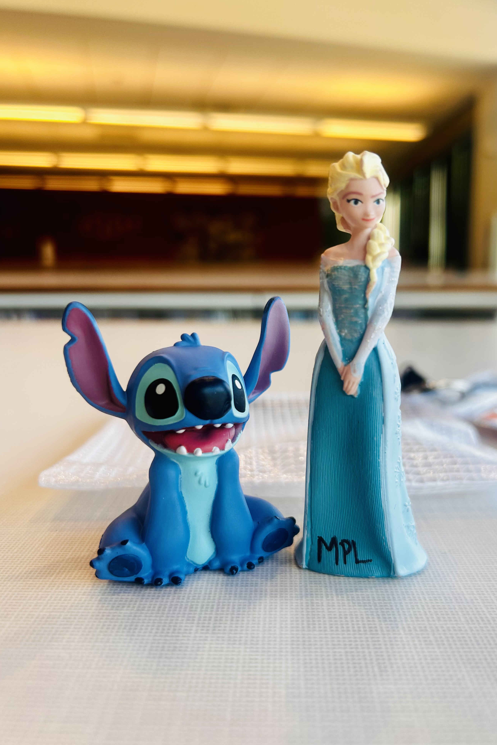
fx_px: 580
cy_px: 372
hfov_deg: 46.3
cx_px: 282
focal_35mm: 28
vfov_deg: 65.5
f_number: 1.5
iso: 40
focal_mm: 5.7
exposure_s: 1/222
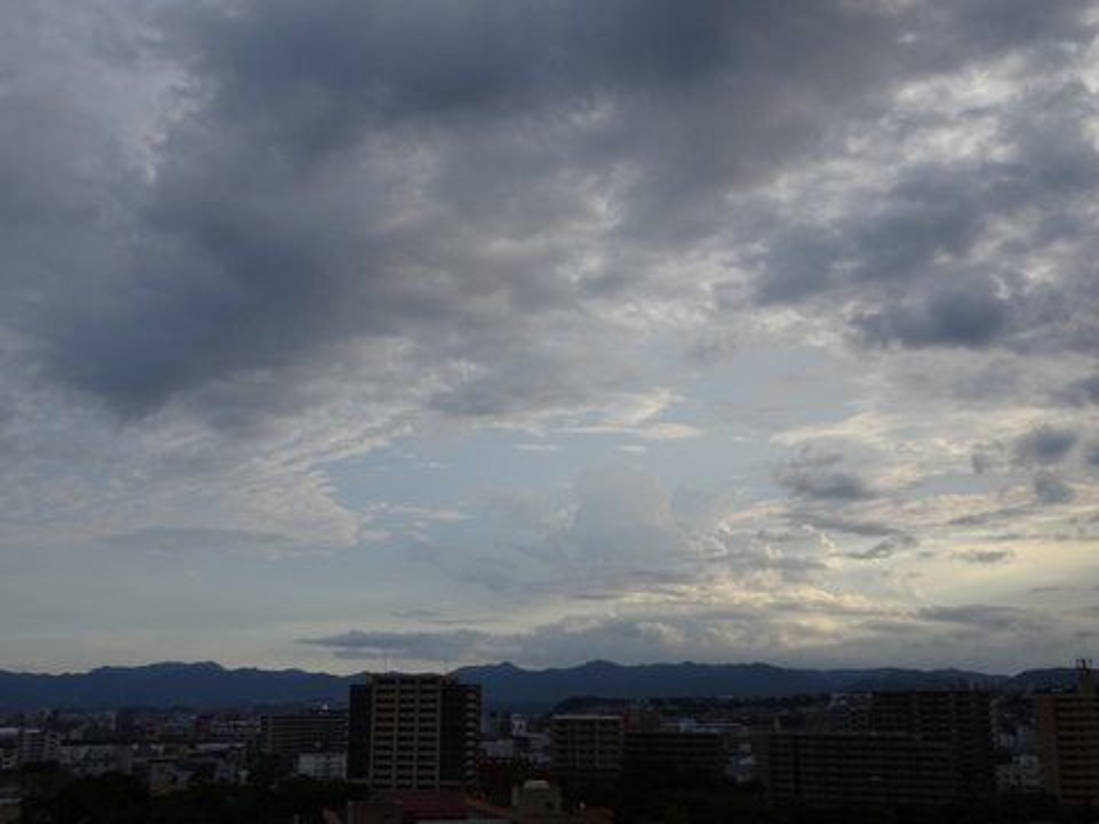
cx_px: 550
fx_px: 1143
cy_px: 412
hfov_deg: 51.4
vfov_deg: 39.7
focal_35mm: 36
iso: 80
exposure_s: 1/640
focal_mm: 6.17
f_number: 4
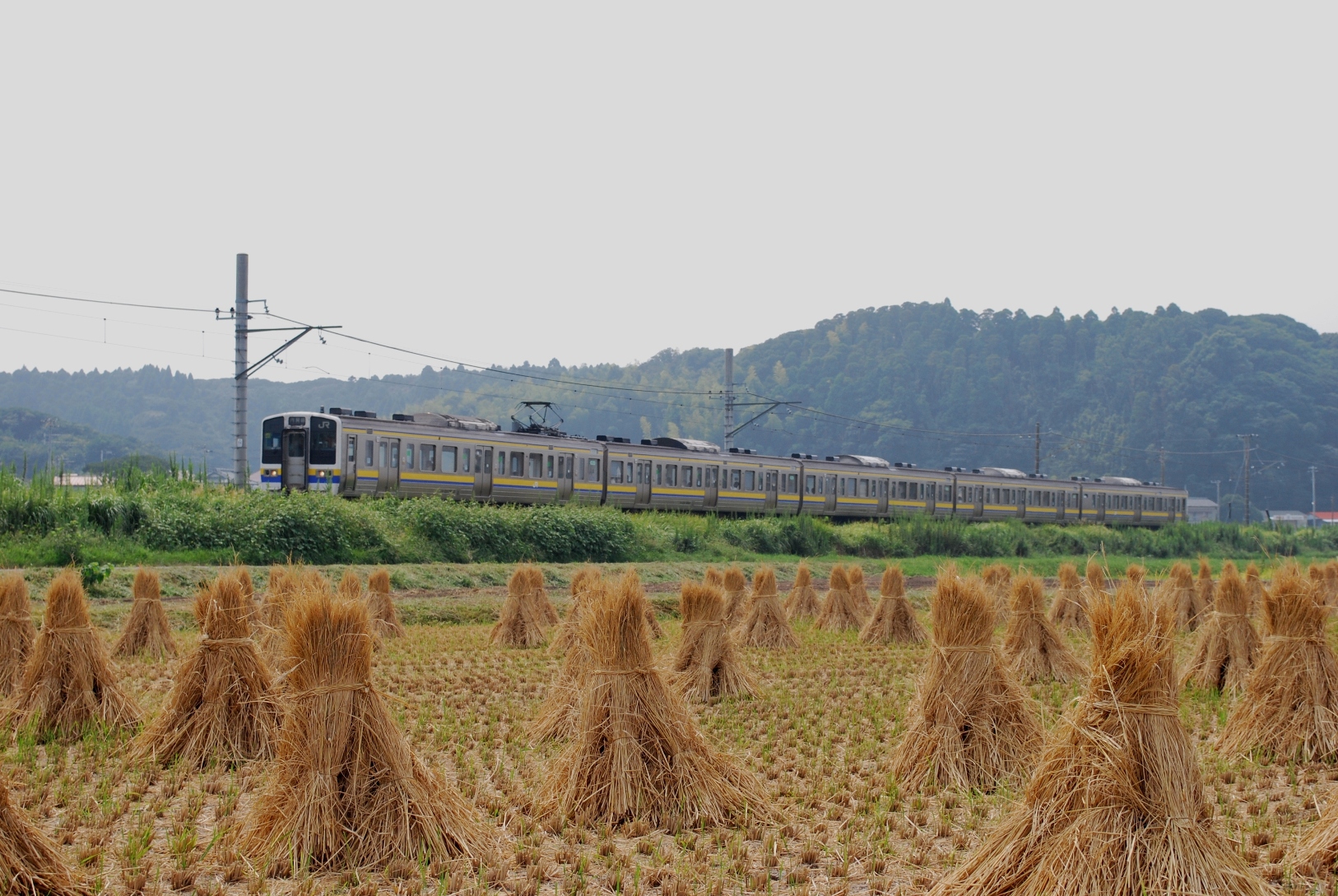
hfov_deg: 31.9
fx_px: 2345
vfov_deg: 21.6
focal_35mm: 63
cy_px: 448
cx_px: 669
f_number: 7.1
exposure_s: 1/500
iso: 200
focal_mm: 42
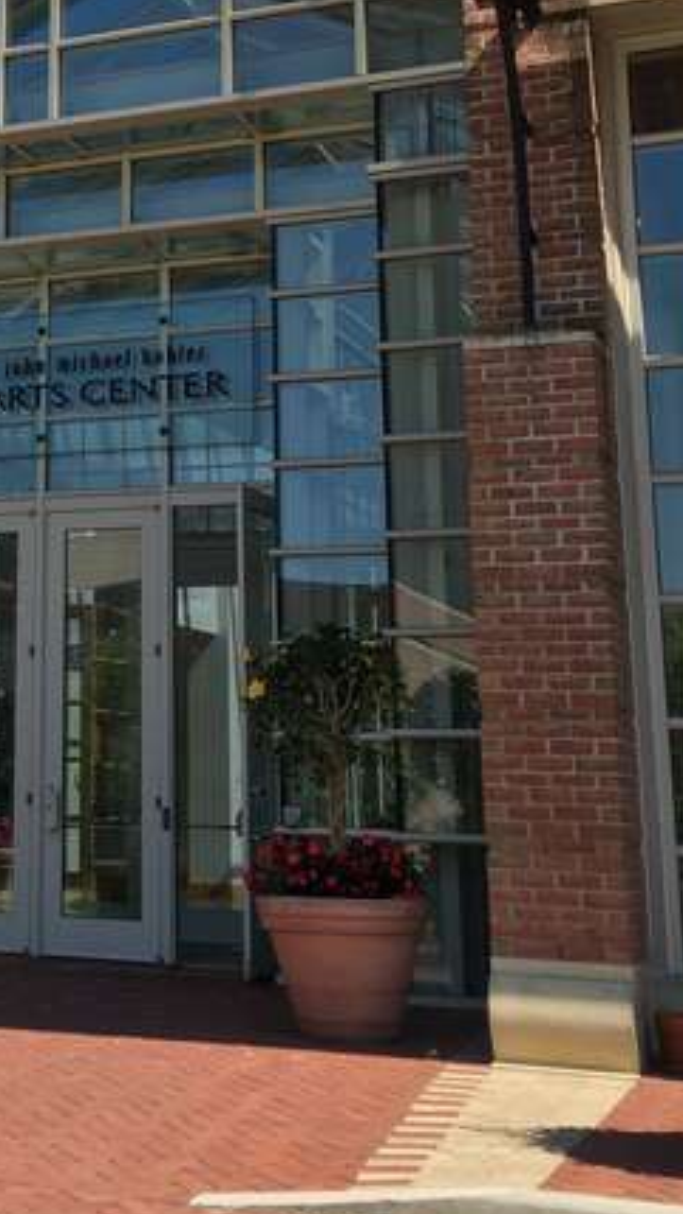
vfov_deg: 34.9
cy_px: 346
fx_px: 1898
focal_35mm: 59
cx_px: -74
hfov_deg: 19.5
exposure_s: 1/663
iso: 25
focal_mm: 4.15
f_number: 2.2
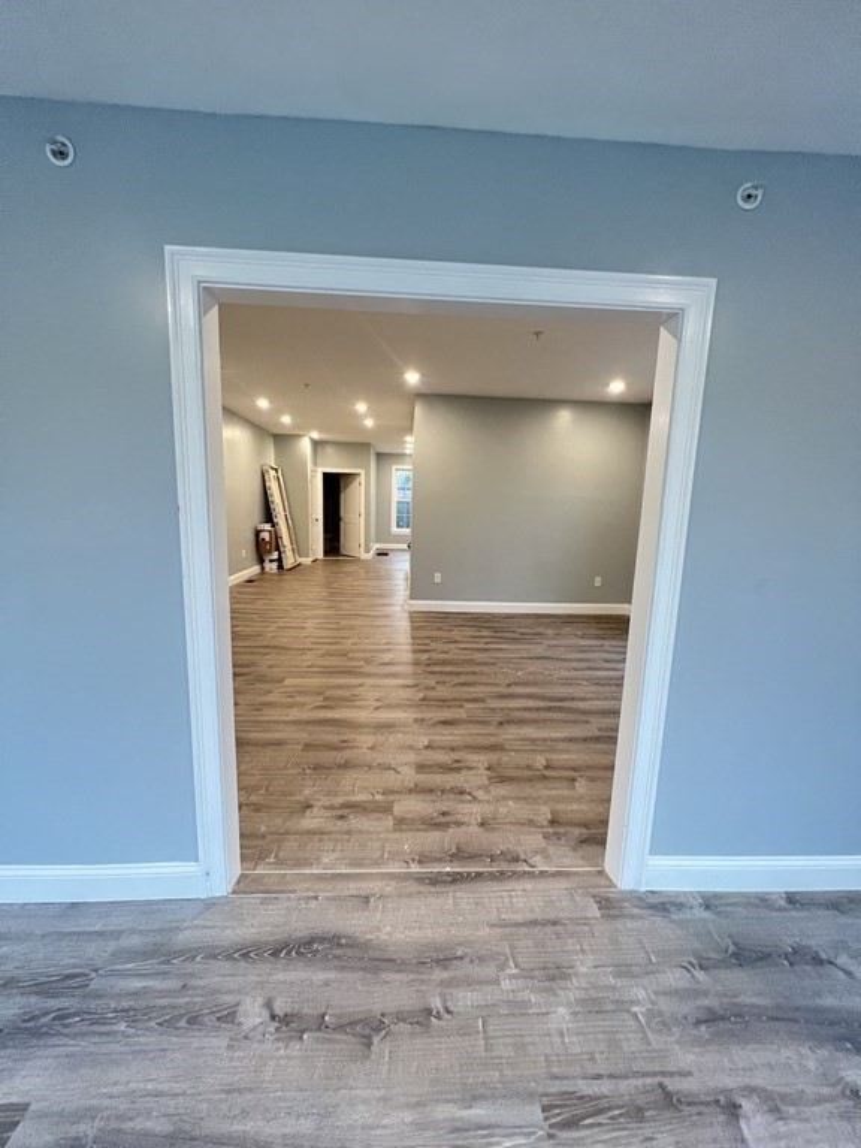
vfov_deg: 106.2
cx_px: 430
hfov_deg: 89.9
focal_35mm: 13
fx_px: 431
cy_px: 574
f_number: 1.8
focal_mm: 1.57
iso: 250
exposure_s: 1/60
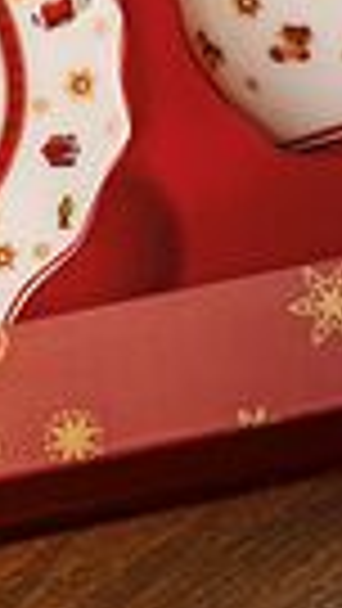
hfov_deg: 2.1
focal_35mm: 571
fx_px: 9200
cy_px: -252
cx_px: -79
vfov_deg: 3.8
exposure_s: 1/30
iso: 160
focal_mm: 85
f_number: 4.5
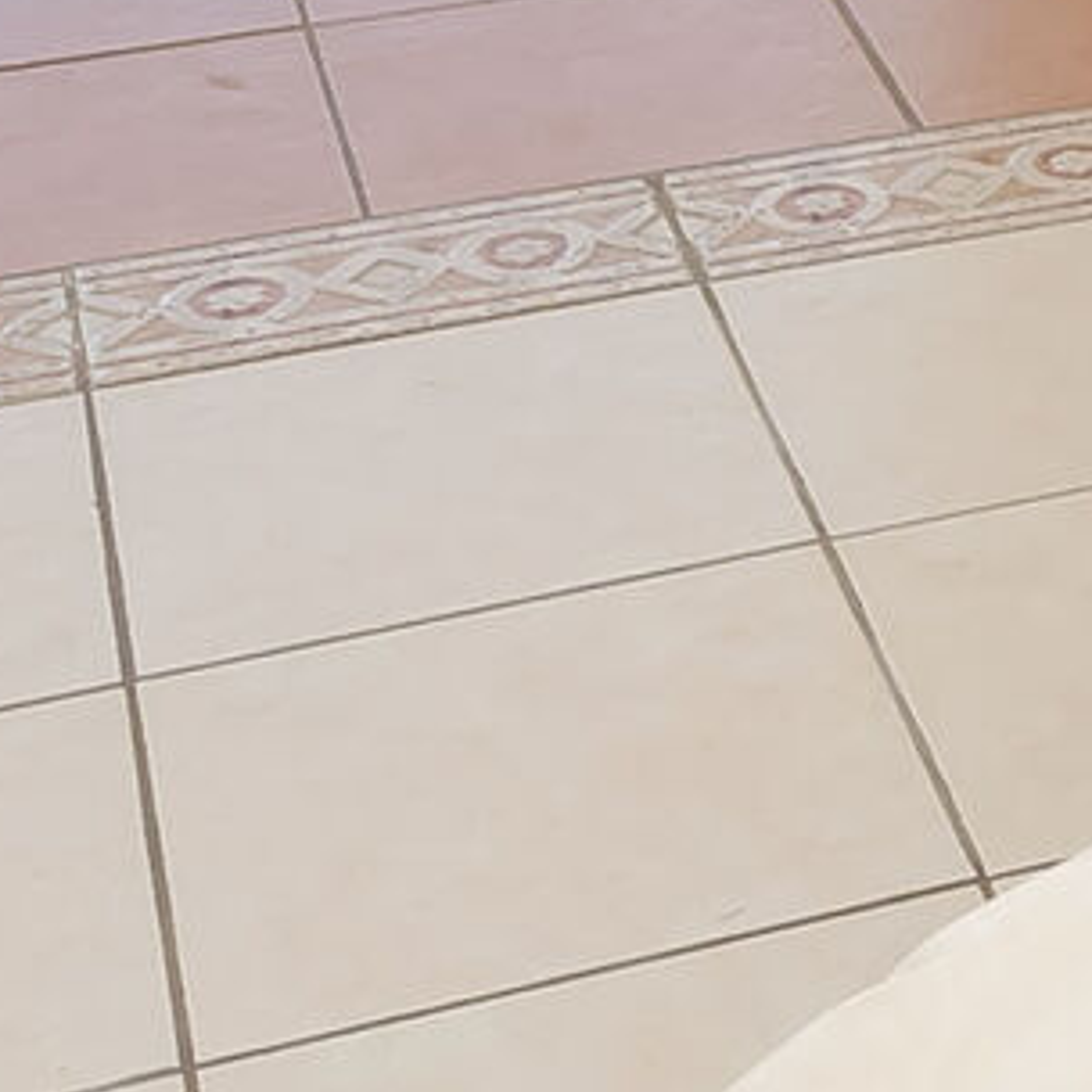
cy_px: -1550
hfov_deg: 13.4
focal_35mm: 117
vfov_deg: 12.0
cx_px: 1958
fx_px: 4176
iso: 100
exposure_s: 1/125
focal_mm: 10
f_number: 9
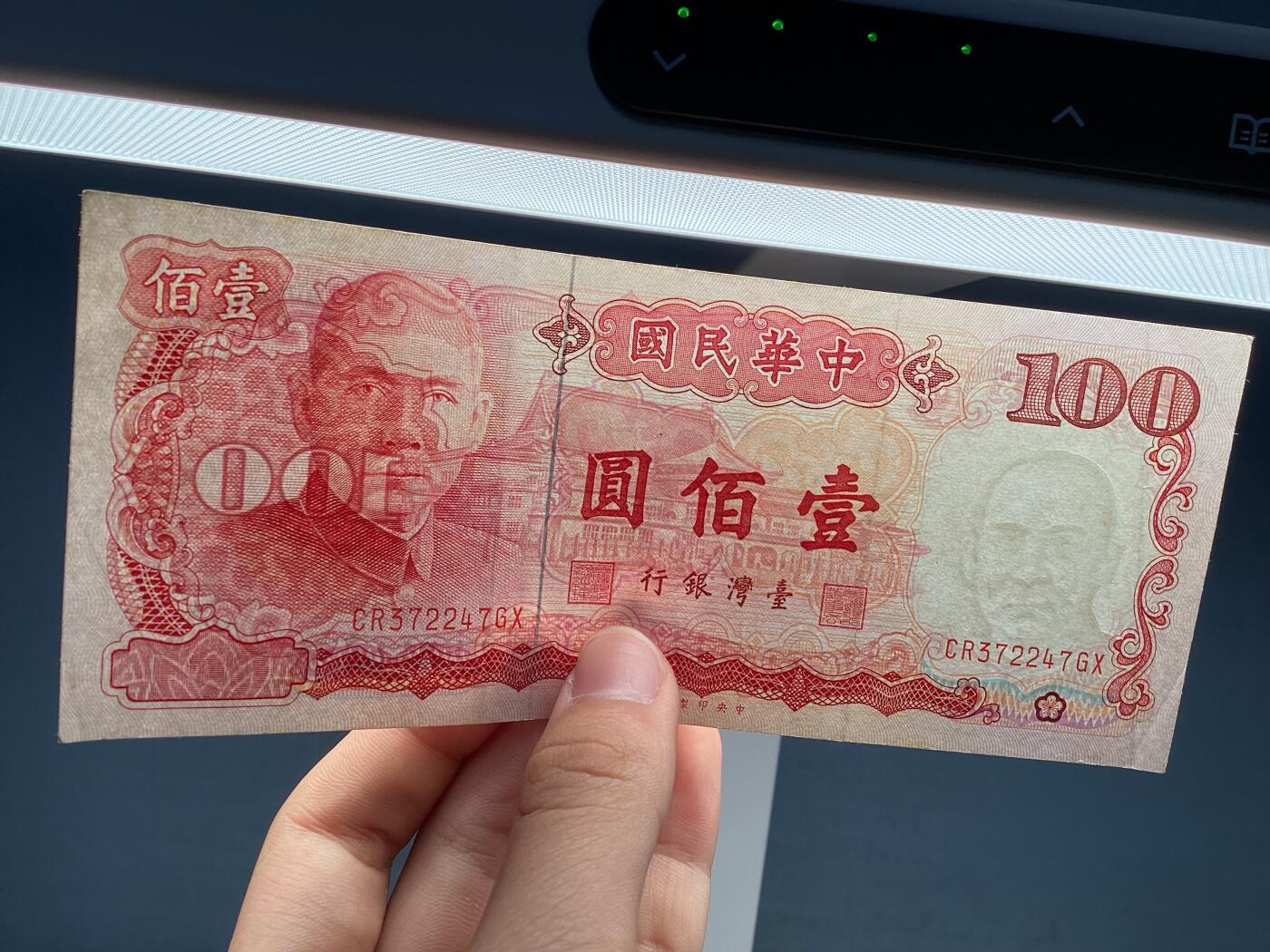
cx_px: 635
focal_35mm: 31
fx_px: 1137
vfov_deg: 45.4
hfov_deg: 58.4
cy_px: 476
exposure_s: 1/107
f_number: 2.4
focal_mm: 3.3
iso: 25
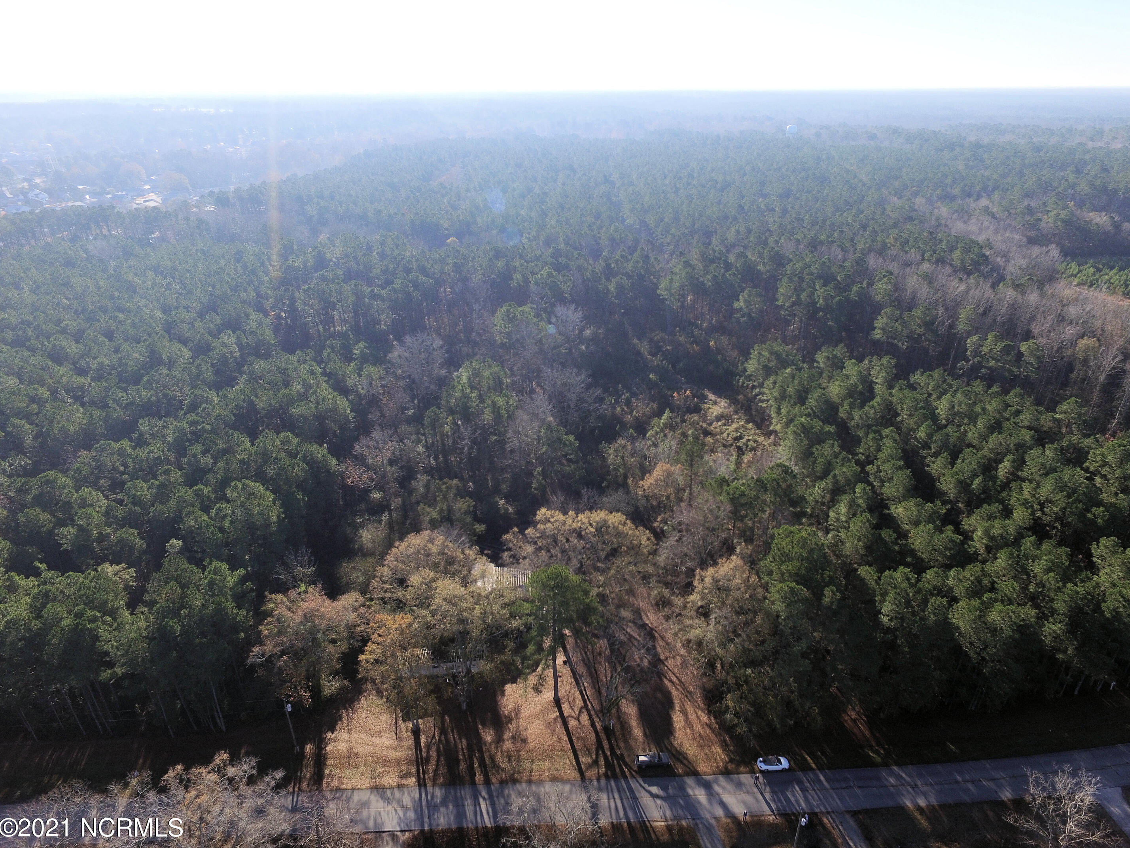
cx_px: 590
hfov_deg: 78.9
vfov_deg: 63.4
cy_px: 423
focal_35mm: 21
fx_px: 686
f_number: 2.8
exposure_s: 1/577
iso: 100
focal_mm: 3.61
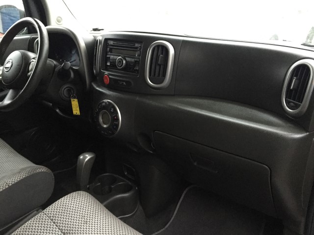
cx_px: 157
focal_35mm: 29
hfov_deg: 61.7
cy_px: 118
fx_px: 263
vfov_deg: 48.2
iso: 320
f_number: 2.2
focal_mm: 4.15
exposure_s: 1/15
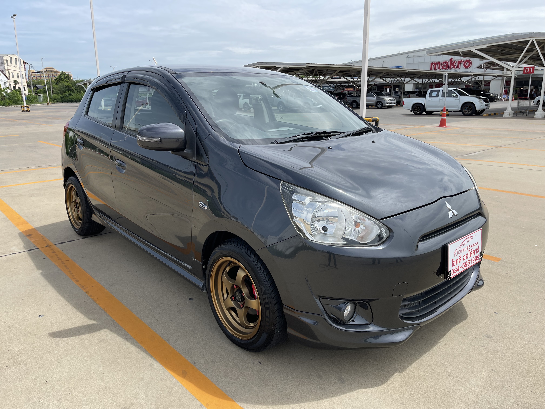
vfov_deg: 54.9
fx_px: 394
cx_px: 272
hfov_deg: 69.4
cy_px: 204
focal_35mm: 25
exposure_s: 1/3559
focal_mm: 5.1
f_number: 1.6
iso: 32
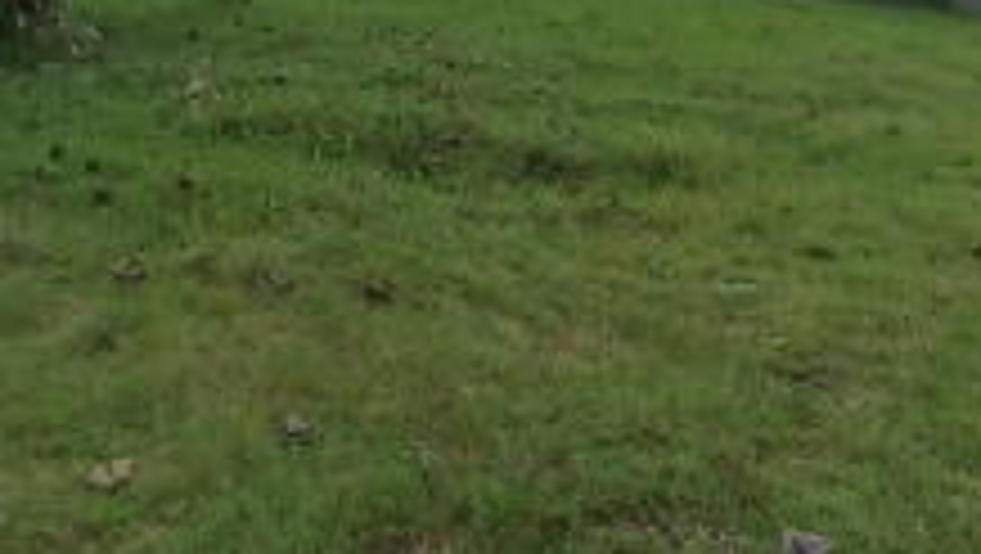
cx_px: 488
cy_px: -306
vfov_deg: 23.5
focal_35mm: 39
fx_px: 1015
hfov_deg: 51.6
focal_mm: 1.4
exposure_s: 1/872
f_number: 2.2
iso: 50
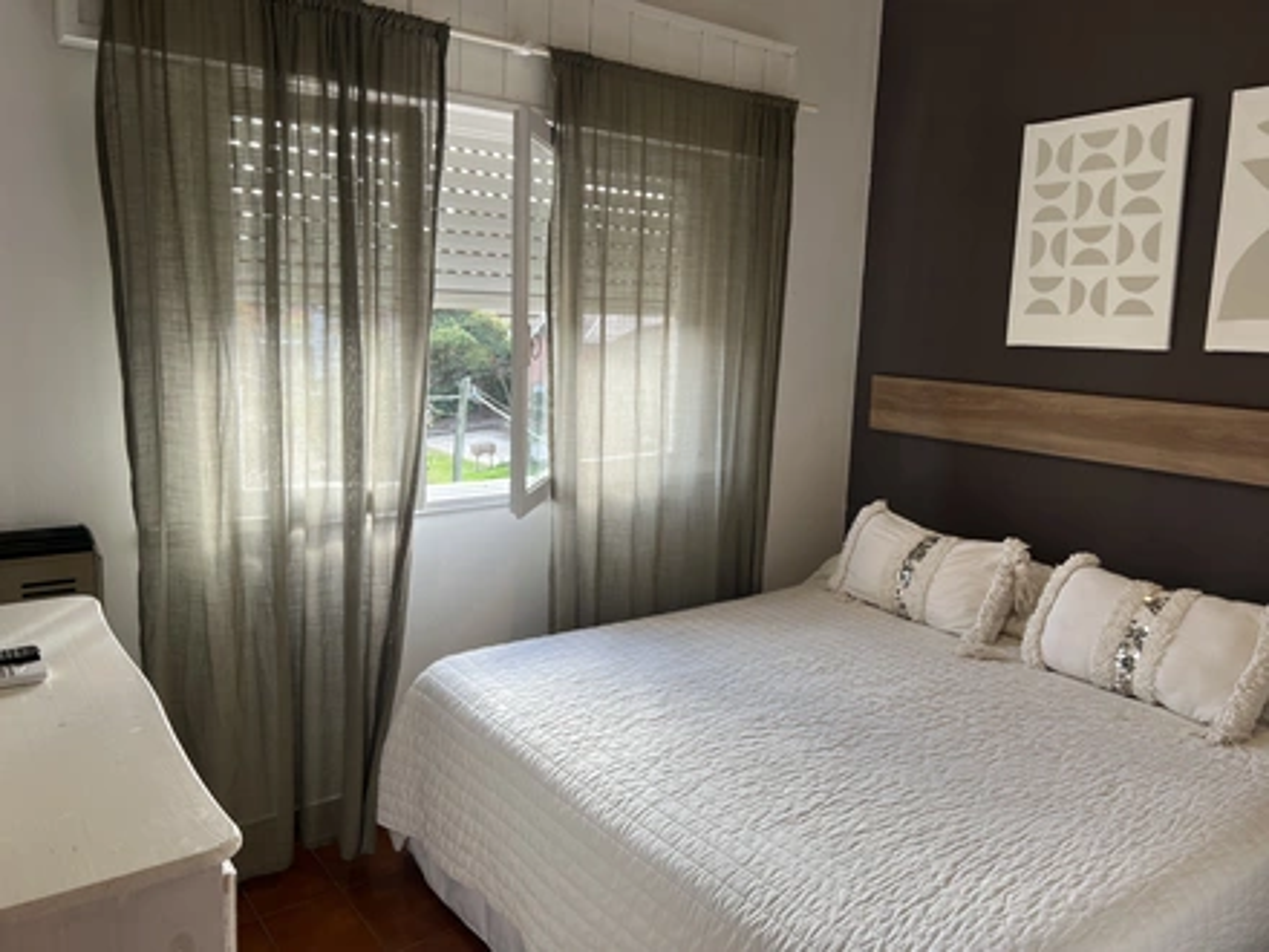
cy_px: 476
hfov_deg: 67.3
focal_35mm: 26
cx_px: 634
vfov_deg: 53.1
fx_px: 953
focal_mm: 5.7
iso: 40
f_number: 1.5
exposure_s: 1/121
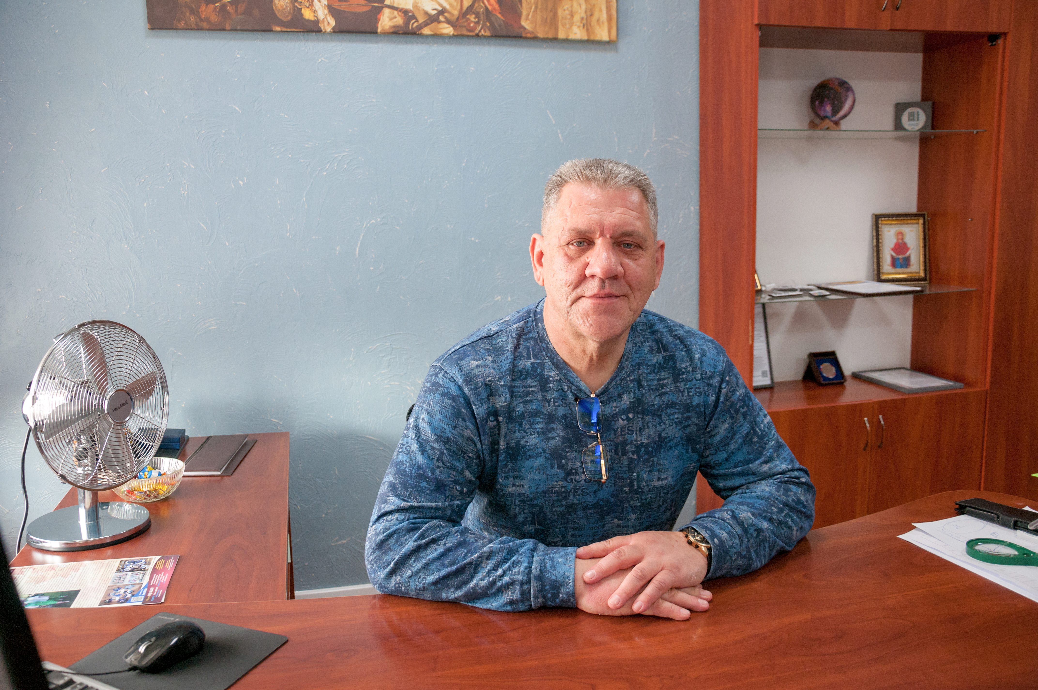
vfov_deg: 41.6
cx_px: 519
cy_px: 345
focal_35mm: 32
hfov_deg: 59.6
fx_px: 907
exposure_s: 1/80
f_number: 3.8
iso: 320
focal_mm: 21
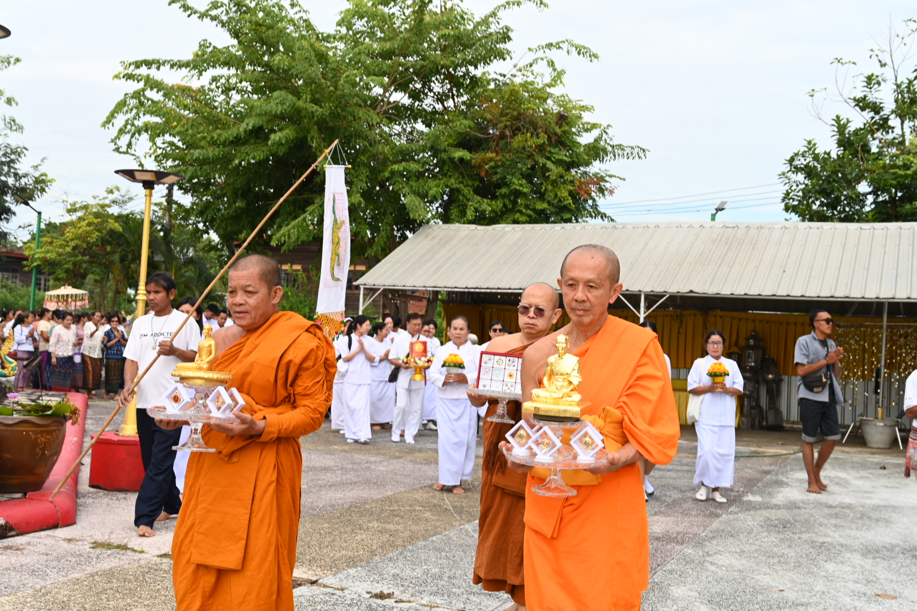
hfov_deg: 50.7
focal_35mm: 38
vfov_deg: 35.1
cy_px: 306
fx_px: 968
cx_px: 458
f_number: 8
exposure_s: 1/125
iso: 100
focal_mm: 38
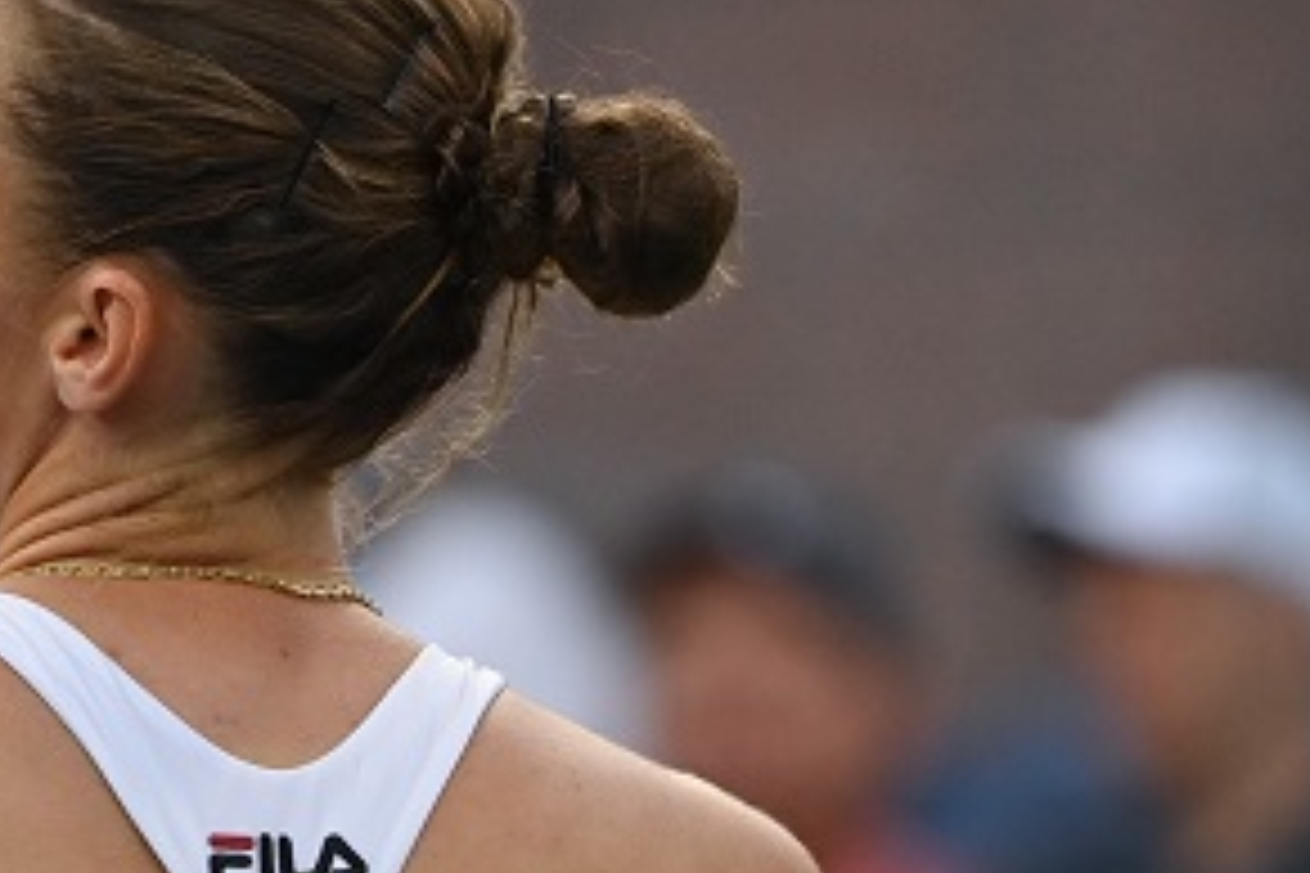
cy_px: 891
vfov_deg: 1.5
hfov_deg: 2.3
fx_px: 32493
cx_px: -446
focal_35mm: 893
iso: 1000
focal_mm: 260
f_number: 4
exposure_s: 1/1250
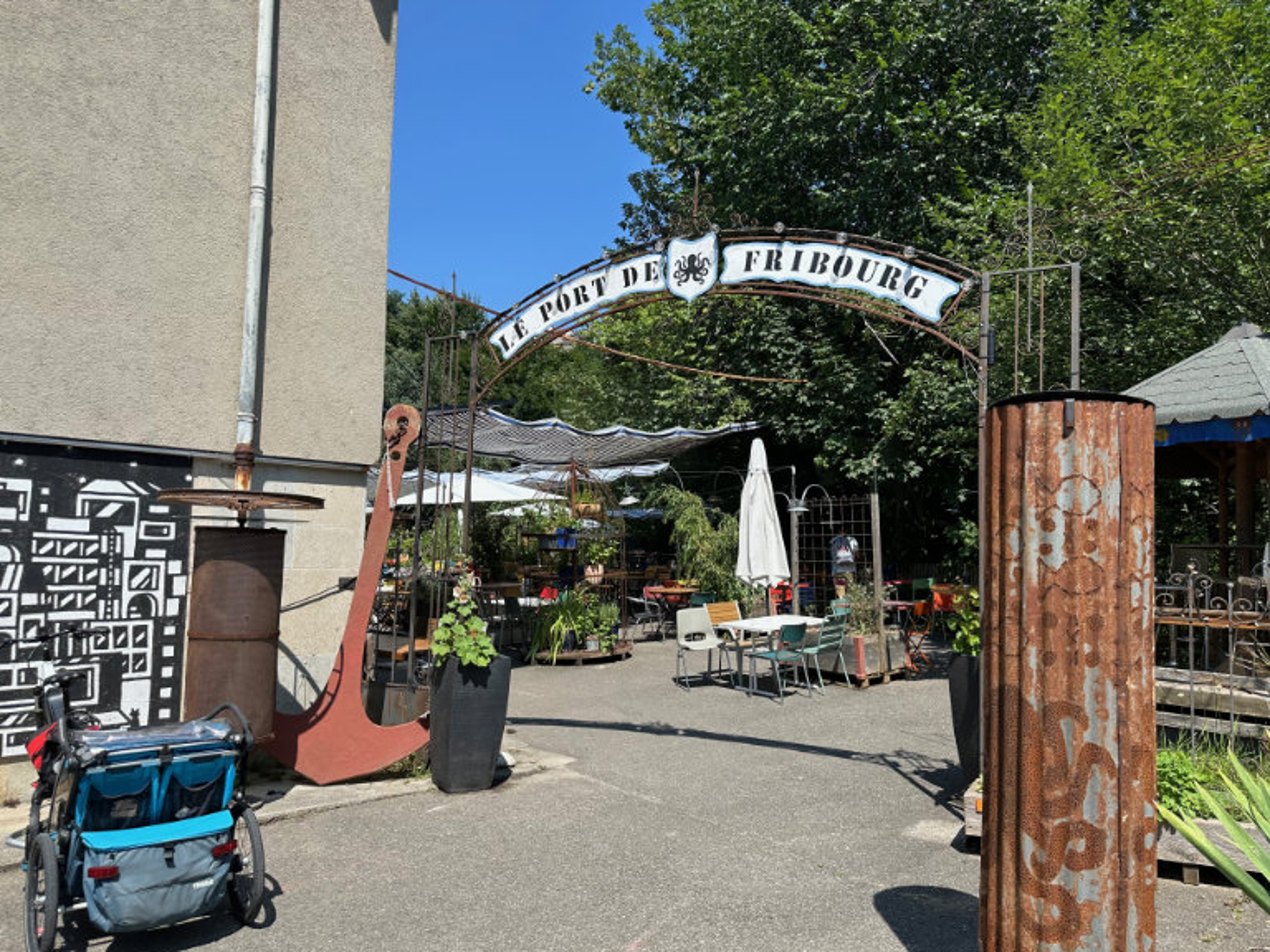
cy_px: 478
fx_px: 917
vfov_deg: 54.9
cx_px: 650
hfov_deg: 69.4
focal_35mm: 25
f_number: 1.8
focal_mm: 6.9
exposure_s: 1/3597
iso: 80
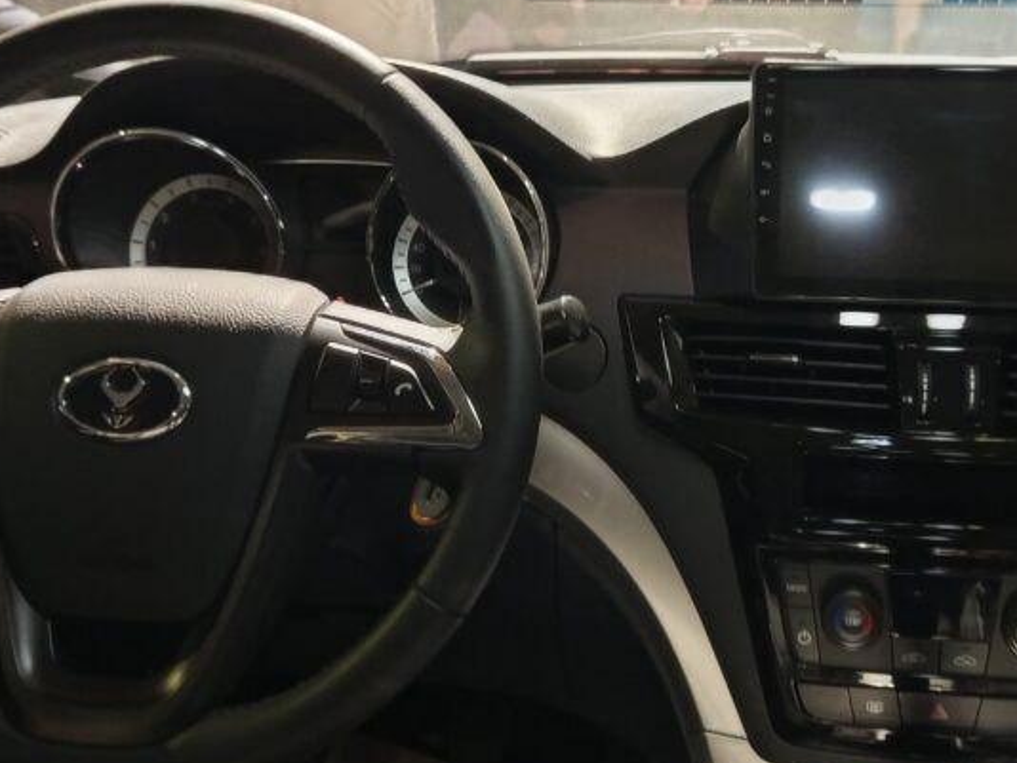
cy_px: 365
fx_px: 1352
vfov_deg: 31.5
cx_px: 640
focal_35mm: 46
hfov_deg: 40.9
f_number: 1.7
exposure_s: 1/25
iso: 1338
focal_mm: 5.24
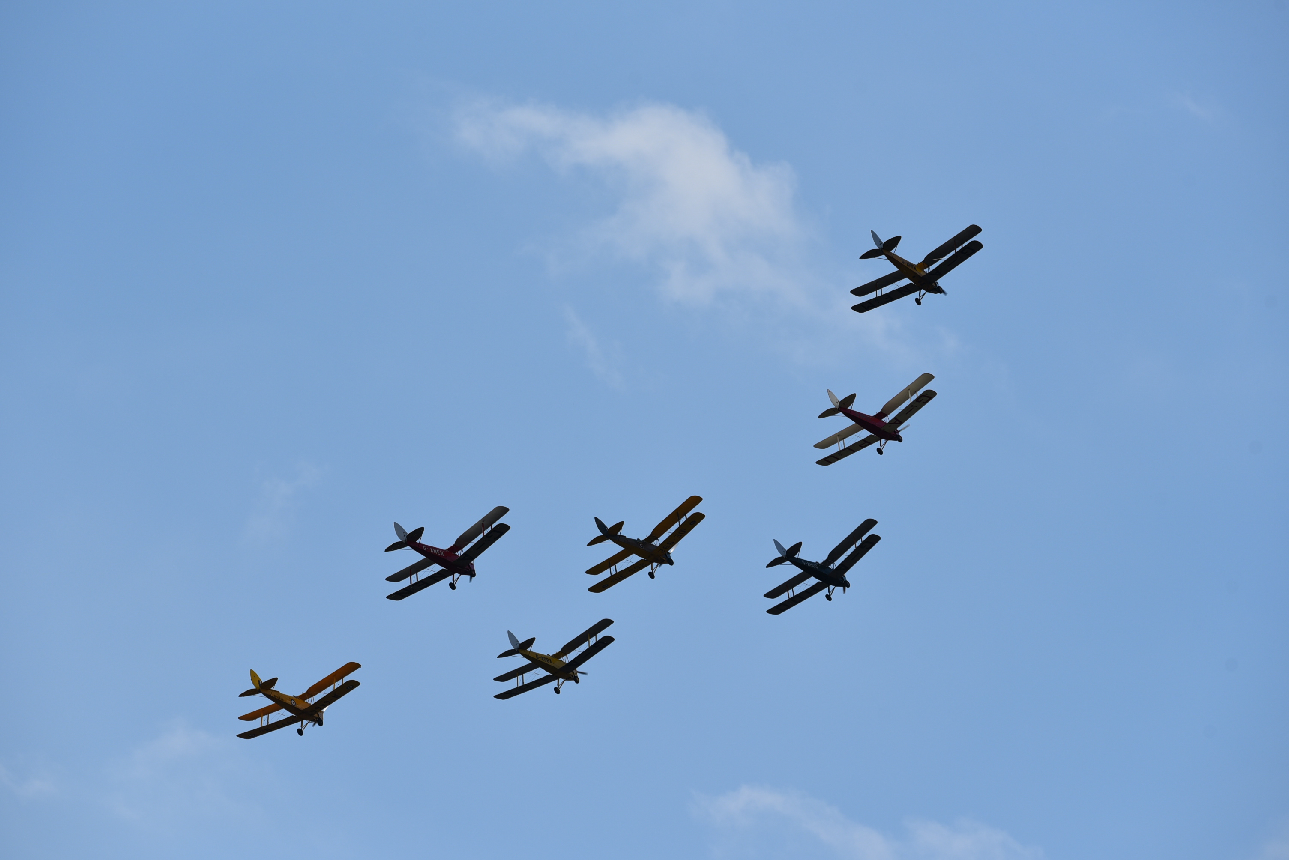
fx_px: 9313
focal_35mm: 260
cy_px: 430
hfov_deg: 7.9
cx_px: 644
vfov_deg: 5.3
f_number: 8
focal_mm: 260
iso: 200
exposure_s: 1/1000
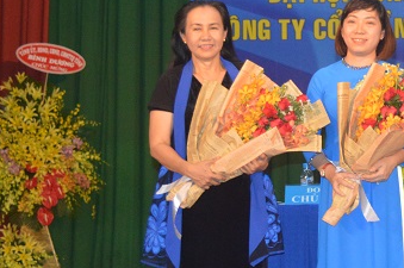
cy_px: 151
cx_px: 418
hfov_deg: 15.6
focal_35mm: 128
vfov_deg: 10.6
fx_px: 1440
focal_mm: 29
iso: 1400
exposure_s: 1/60
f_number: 4.2
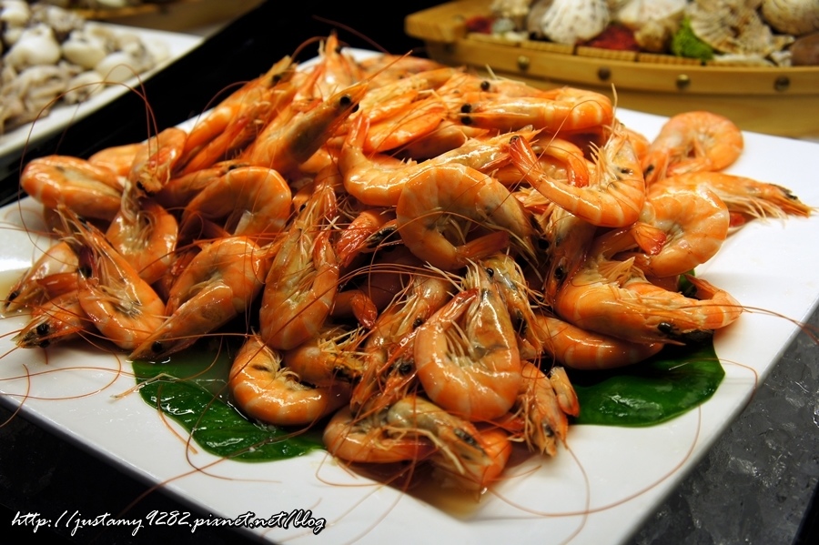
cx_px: 410
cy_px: 272
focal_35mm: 45
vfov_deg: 29.8
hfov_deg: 43.6
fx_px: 1023
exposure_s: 1/80
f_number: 4.5
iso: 200
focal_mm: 30
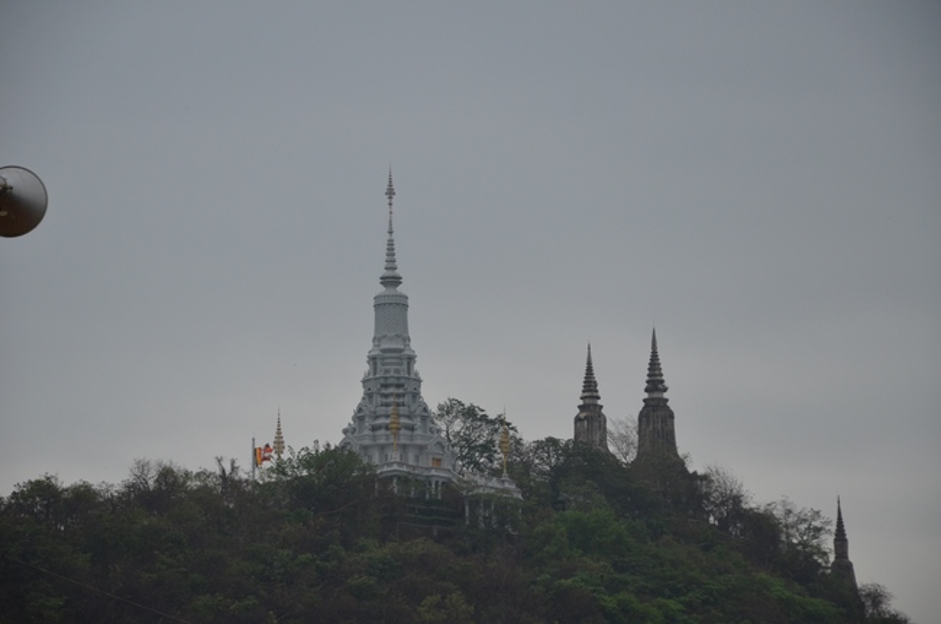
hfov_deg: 13.1
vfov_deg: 8.7
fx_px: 4110
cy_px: 312
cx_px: 470
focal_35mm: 158
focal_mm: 105
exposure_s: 1/200
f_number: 7.1
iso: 640
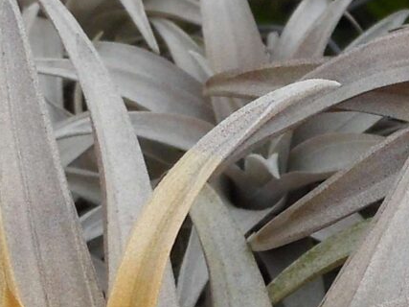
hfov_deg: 9.7
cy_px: 267
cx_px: 597
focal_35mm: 198
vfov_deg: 7.5
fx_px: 2339
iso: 80
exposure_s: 1/640
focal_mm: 5.9
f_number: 4
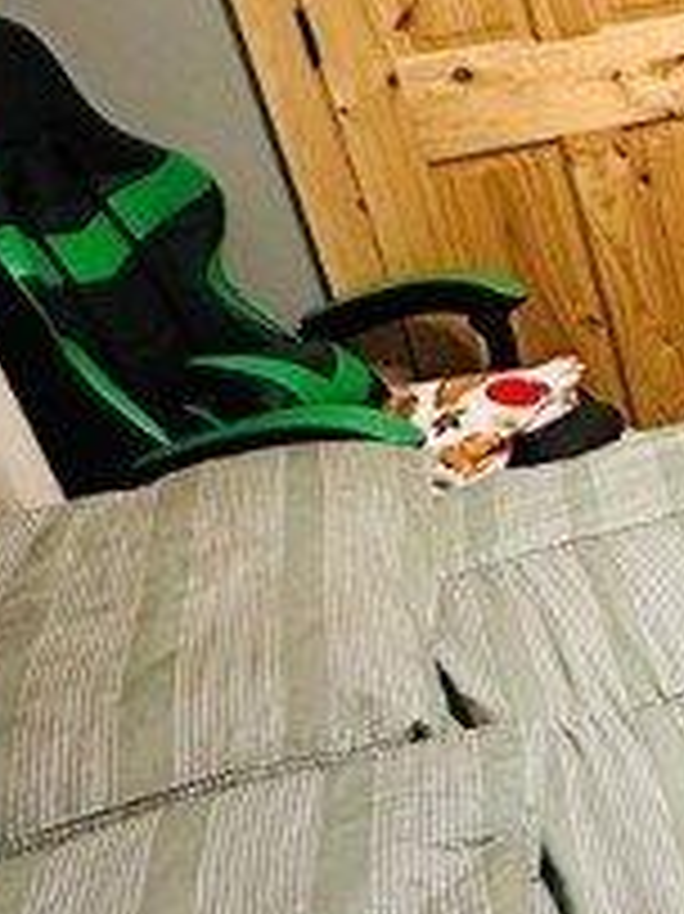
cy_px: 315
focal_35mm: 53
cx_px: 1228
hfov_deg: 20.0
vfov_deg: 35.9
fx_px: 1398
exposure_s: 1/60
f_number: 2.2
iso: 640
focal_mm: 2.22
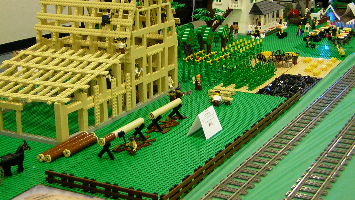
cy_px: 76
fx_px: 602
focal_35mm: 64
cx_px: 177
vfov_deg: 18.8
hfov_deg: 32.8
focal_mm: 7.6
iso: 125
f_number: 3.3
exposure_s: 1/5.6
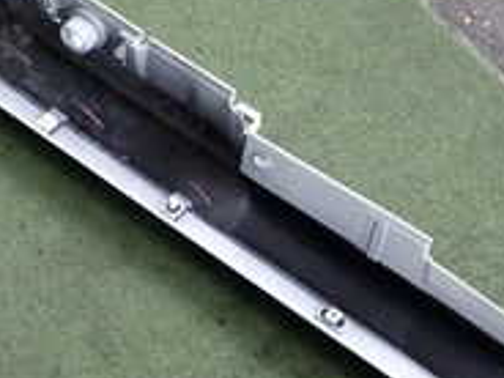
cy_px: 181
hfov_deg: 20.0
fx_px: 1427
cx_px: 159
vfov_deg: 15.1
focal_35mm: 98
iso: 160
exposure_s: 1/125
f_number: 2.3
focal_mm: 5.4
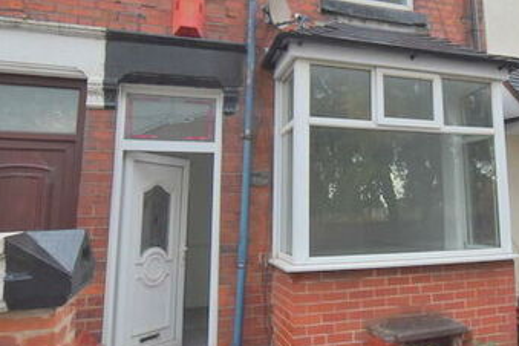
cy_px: 126
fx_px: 447
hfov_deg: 58.3
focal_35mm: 31
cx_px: 363
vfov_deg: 41.9
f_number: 6.3
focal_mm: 10
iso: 800
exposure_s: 1/160
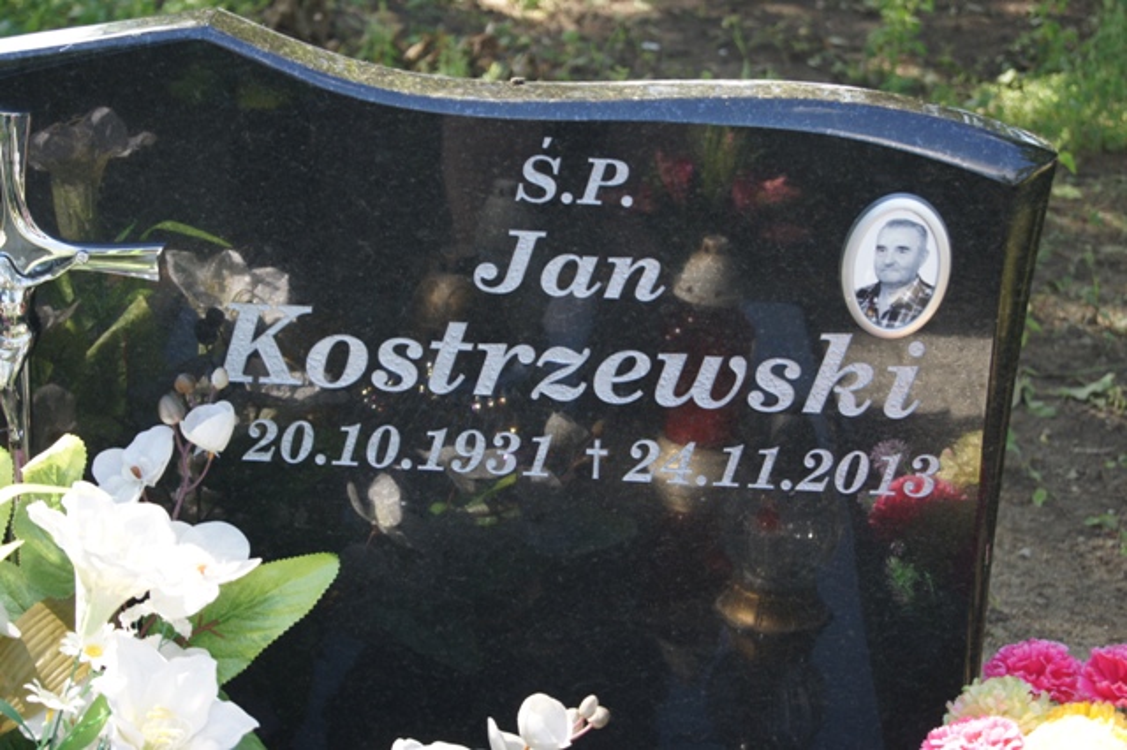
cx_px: 564
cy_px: 375
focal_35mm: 82
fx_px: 2581
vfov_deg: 16.5
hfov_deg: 24.6
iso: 200
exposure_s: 1/100
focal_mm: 55
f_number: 5.6
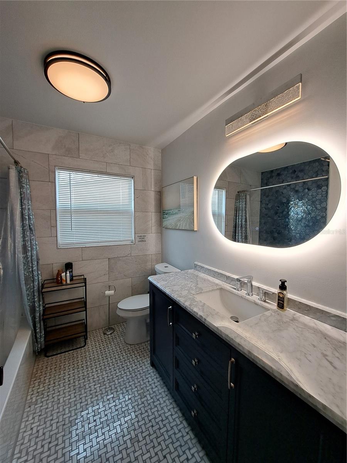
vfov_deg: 106.2
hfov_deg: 89.9
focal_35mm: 13
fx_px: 174
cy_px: 232
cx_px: 174
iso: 50
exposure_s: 1/40
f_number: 2.2
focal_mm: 1.74
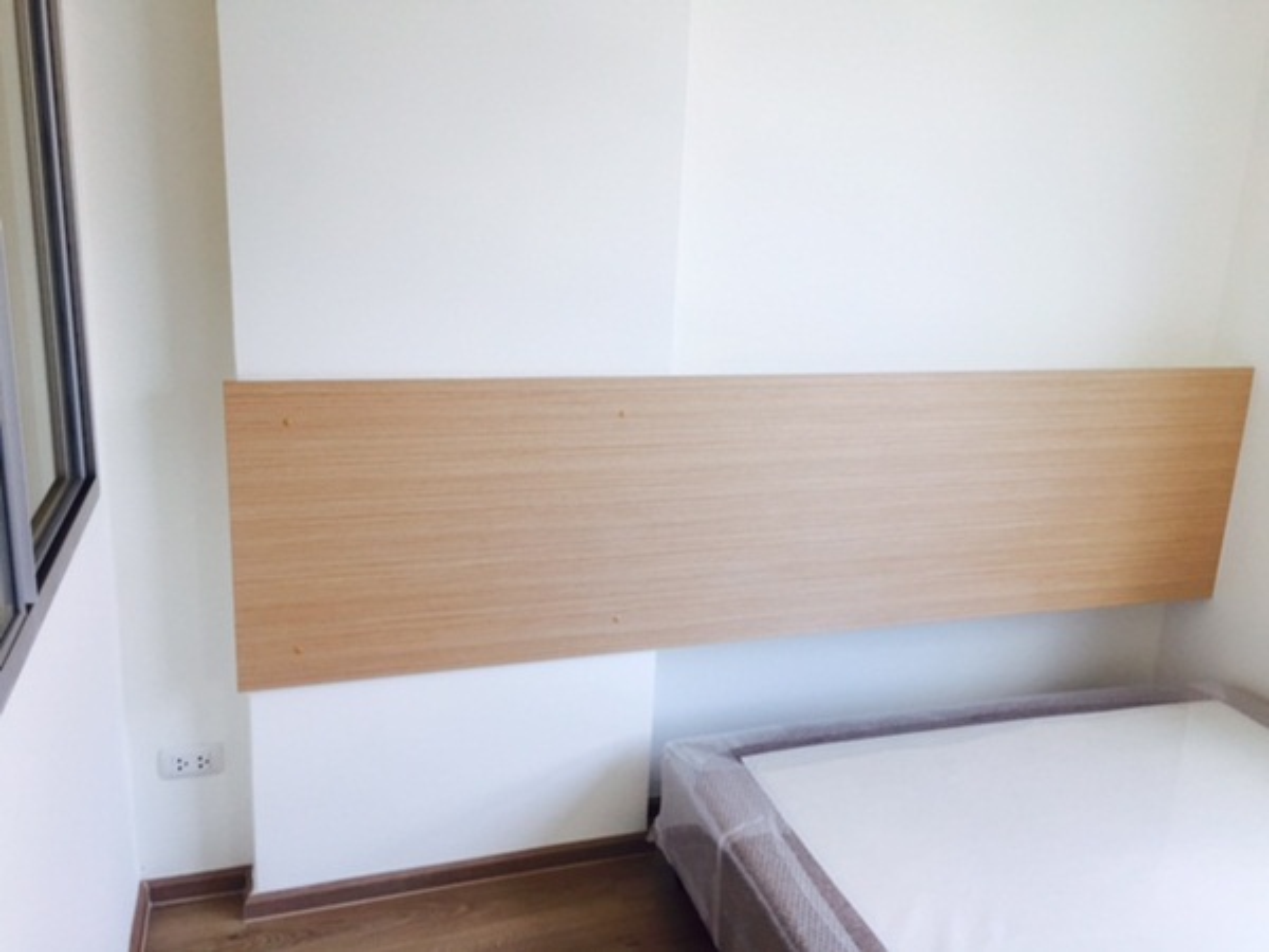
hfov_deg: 61.7
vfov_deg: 48.2
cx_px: 634
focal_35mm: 29
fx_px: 1063
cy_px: 476
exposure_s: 1/120
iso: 32
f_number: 2.2
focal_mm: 4.15
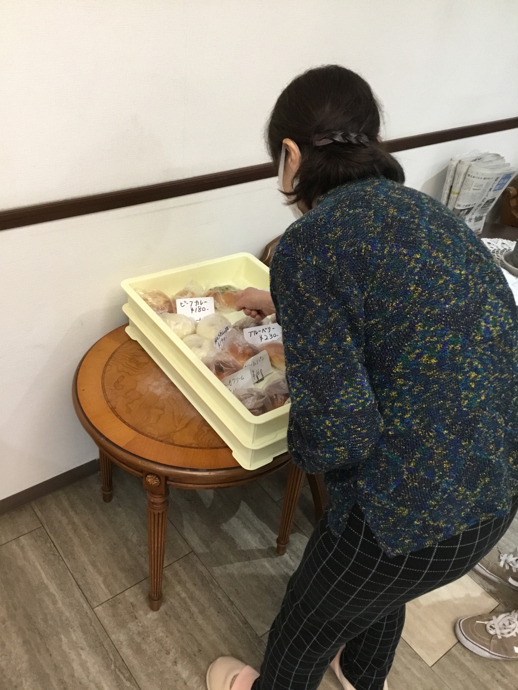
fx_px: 619
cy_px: 345
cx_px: 259
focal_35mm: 31
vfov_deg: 58.4
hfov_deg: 45.4
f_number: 2.4
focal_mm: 3.3
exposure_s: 1/30
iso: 125
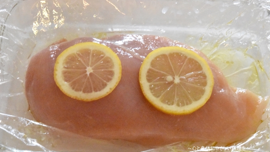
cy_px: 82
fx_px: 680
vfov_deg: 12.7
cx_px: 135
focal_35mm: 95
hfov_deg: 22.5
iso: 25600
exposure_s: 1/60
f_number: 11
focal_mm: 60
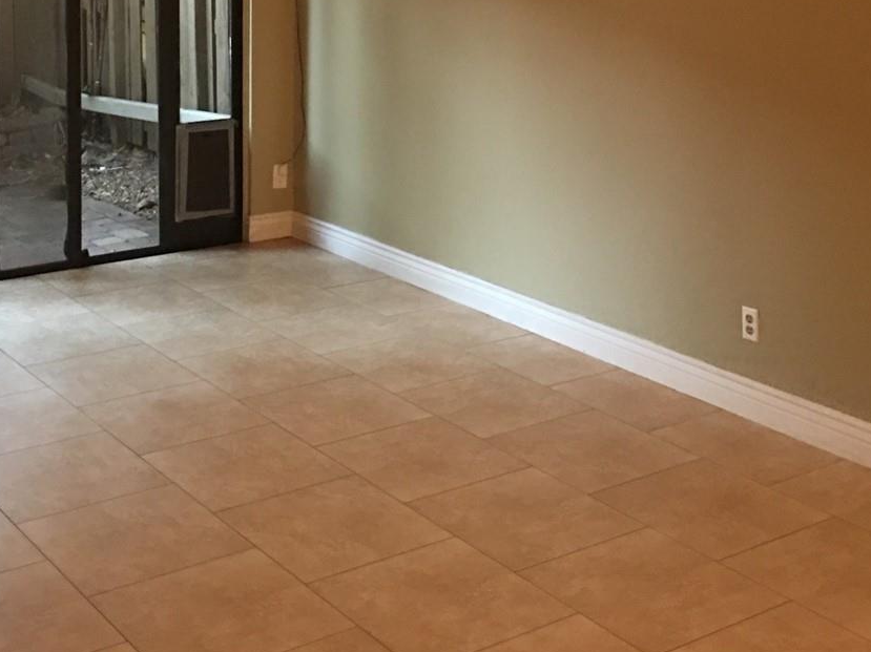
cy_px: 28
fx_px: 1408
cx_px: 381
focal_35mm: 56
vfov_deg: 25.1
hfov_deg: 34.3
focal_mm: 4.15
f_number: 2.2
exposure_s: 1/4
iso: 64
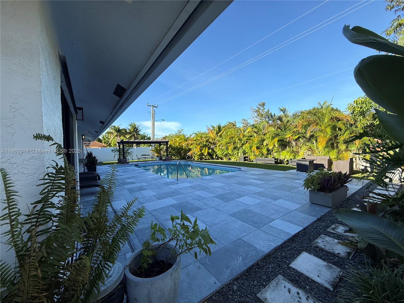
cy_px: 152
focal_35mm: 14
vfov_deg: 85.7
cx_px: 202
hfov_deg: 102.1
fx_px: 163
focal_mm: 2.22
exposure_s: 1/1001
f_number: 2.2
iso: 50
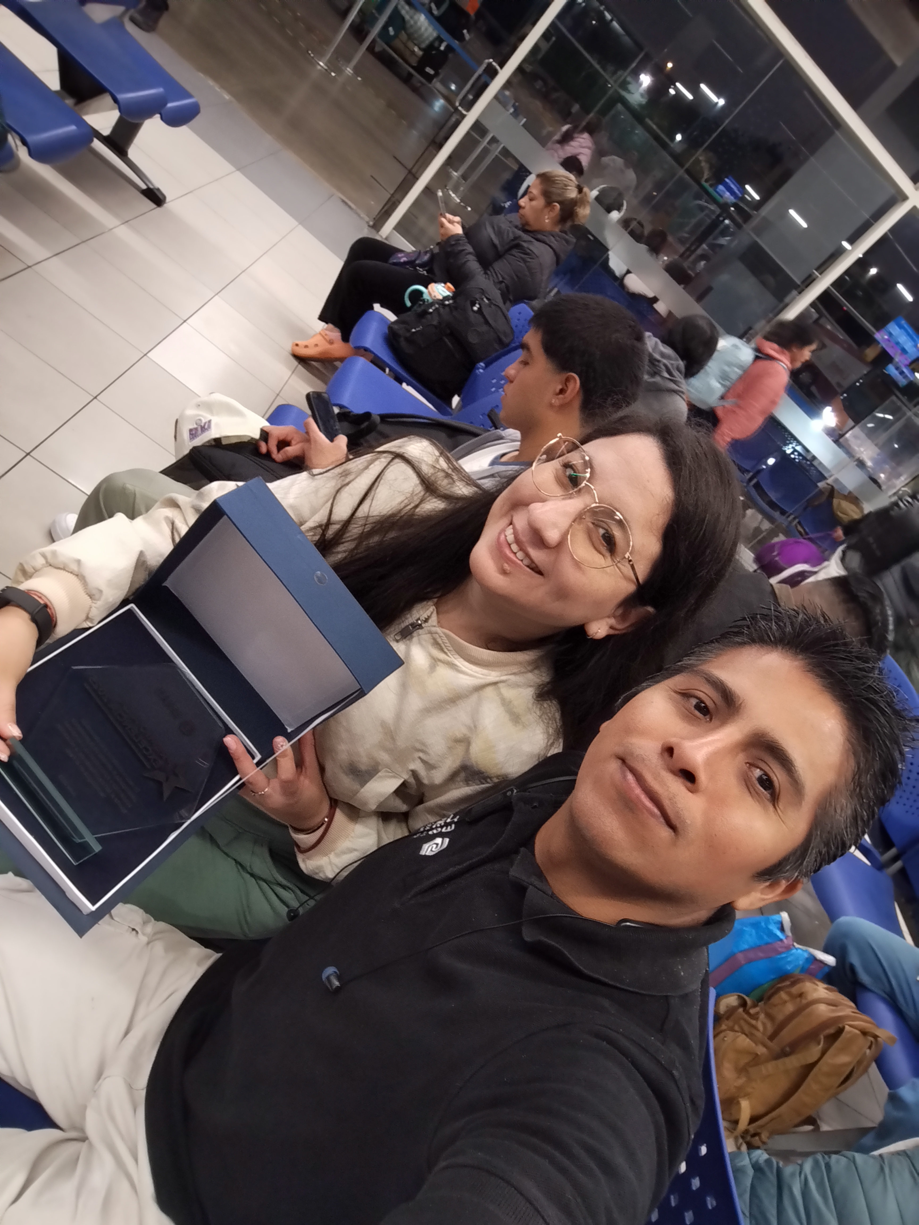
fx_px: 850
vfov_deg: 71.6
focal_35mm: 24
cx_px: 460
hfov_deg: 56.8
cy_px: 612
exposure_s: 1/33
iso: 320
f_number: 2.4
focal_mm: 3.26
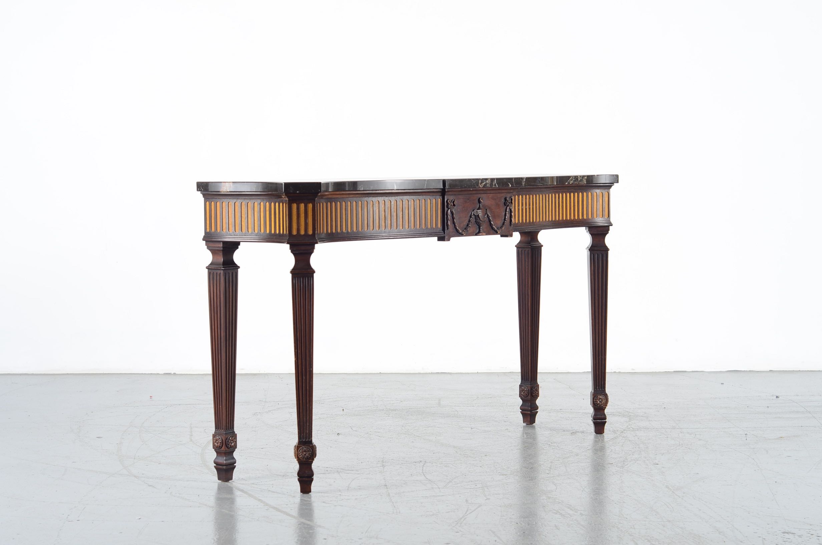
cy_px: 272
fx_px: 1709
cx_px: 411
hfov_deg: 27.0
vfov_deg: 18.1
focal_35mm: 75
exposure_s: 1/125
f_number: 5
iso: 100
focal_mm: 50
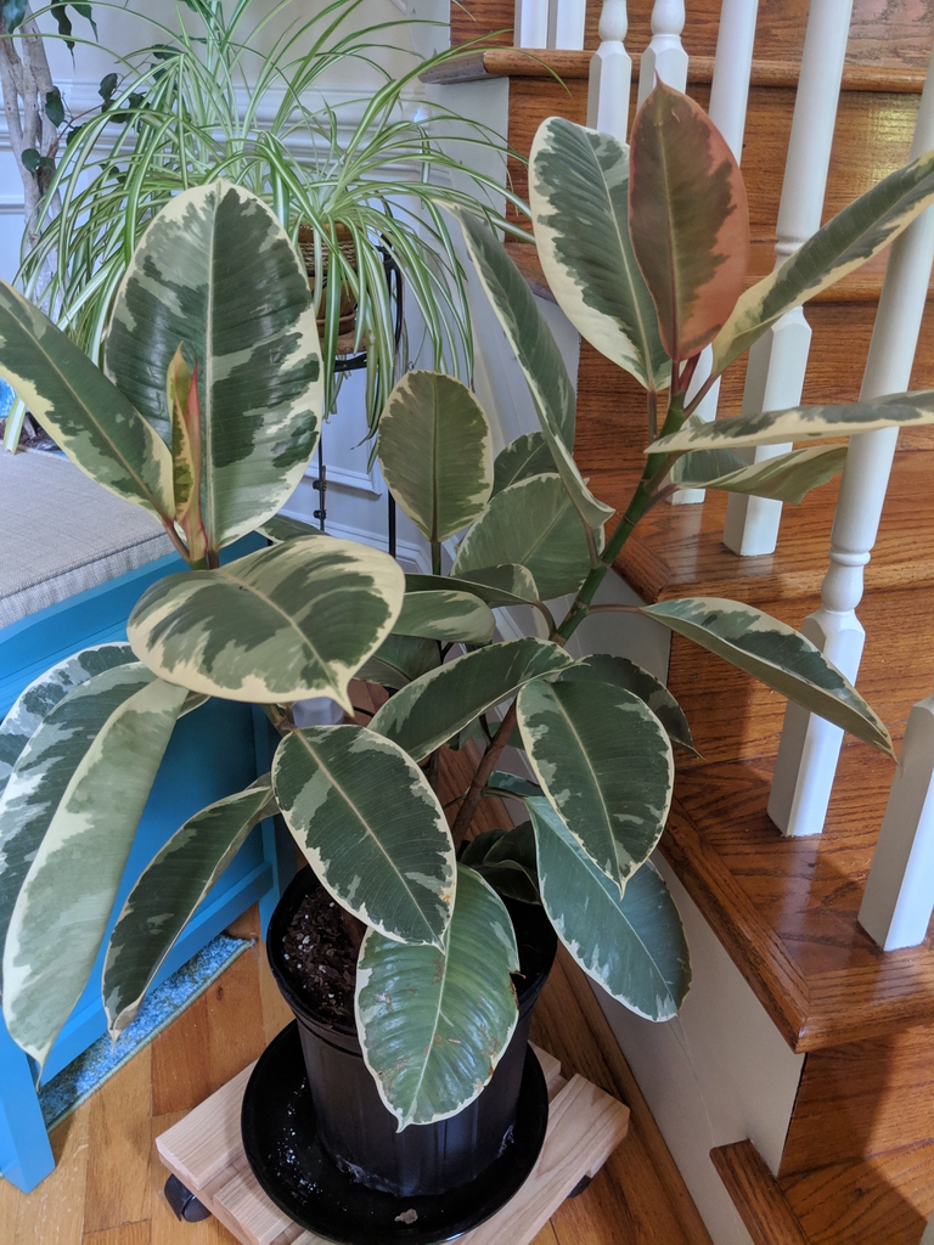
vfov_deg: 65.3
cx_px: 467
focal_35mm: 27
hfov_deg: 51.4
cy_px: 622
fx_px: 971
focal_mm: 4.44
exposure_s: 1/60
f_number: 1.8
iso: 333
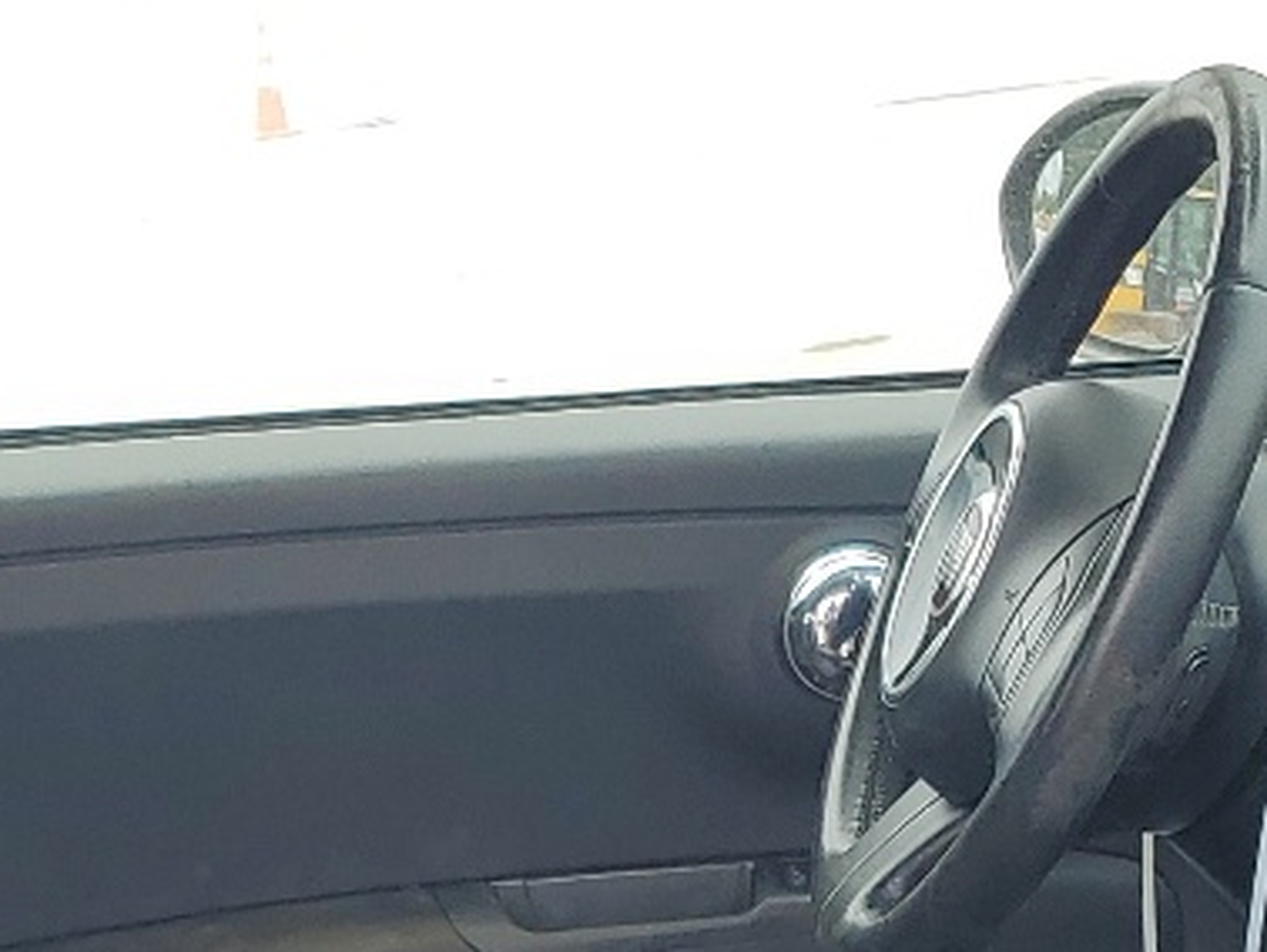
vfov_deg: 12.4
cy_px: 1689
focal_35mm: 110
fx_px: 4029
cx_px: 382
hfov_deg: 17.8
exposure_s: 1/556
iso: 50
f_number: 1.5
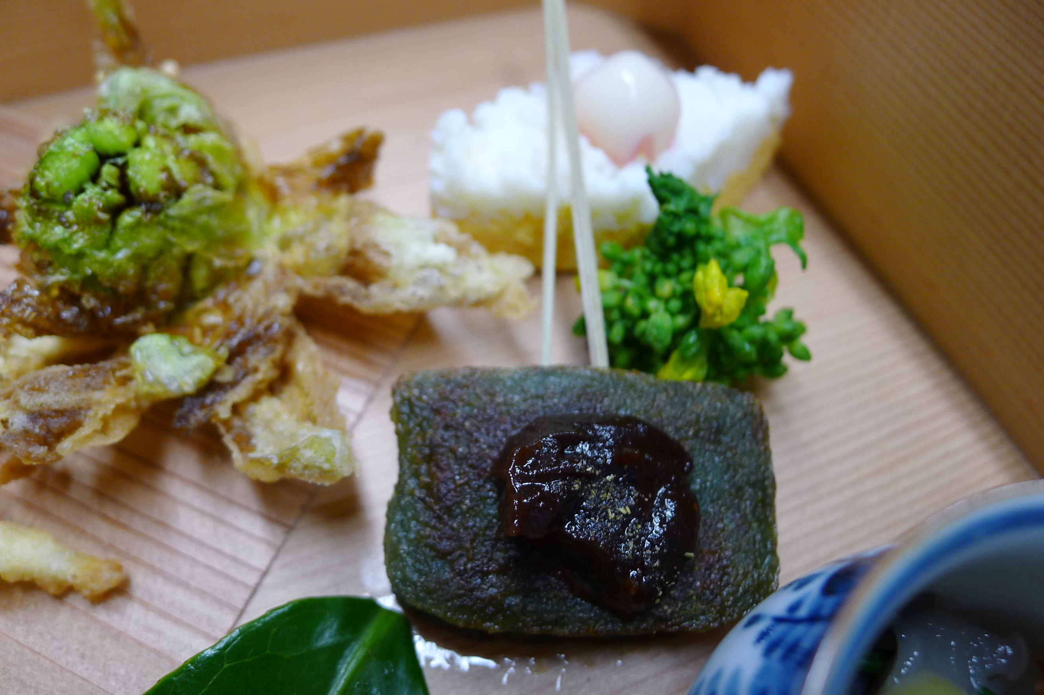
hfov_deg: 73.8
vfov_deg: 53.1
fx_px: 696
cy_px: 348
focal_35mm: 24
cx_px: 522
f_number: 2
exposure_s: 1/60
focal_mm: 5.1
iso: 200
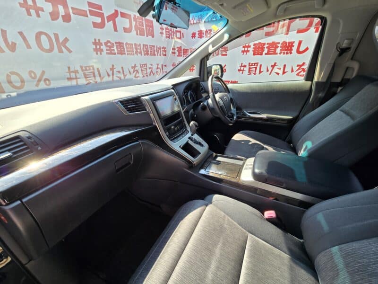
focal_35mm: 13
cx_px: 189
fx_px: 142
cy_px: 142
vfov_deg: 89.9
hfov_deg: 106.2
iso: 50
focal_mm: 2.2
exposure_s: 1/216
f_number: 2.2
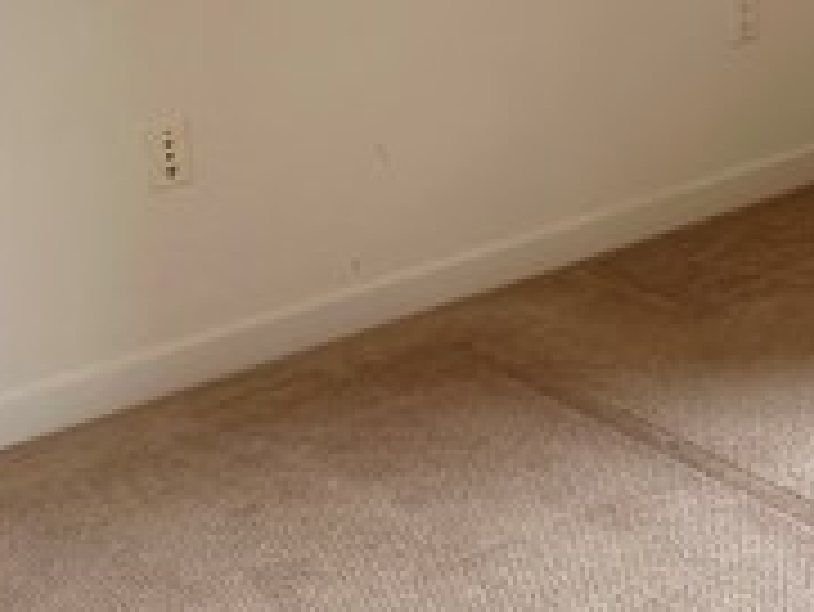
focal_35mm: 85
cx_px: 1264
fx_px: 2000
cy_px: -288
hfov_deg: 19.6
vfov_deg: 16.0
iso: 64
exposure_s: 1/120
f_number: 1.78
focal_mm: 6.86
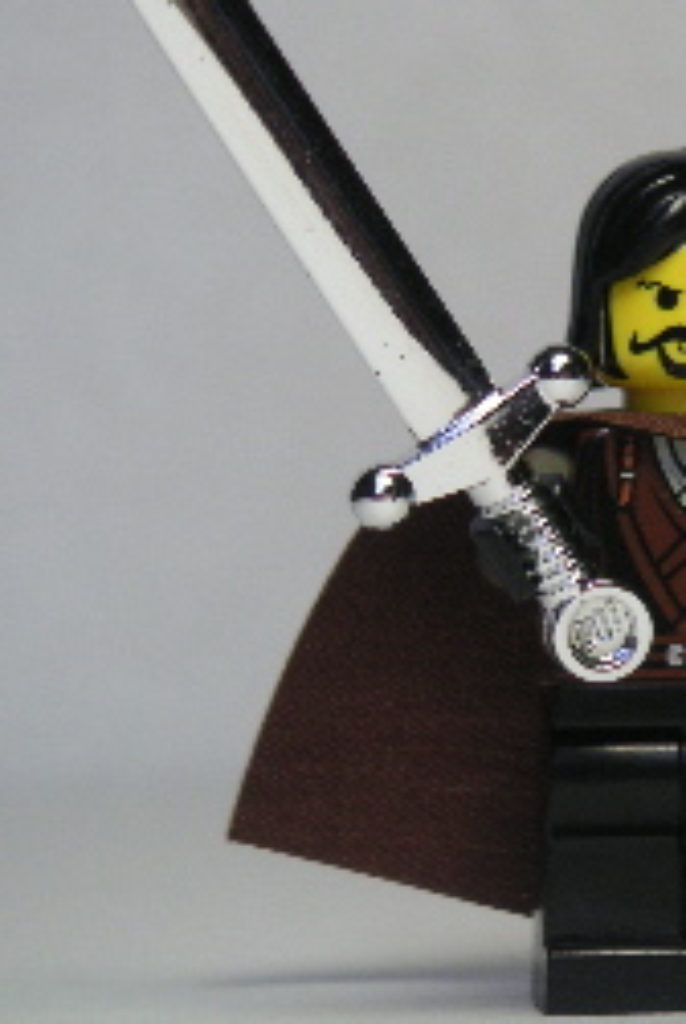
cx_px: 582
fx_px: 5558
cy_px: 465
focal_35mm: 195
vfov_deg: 10.5
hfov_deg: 7.0
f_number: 3.6
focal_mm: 17.1
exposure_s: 1/111
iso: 100
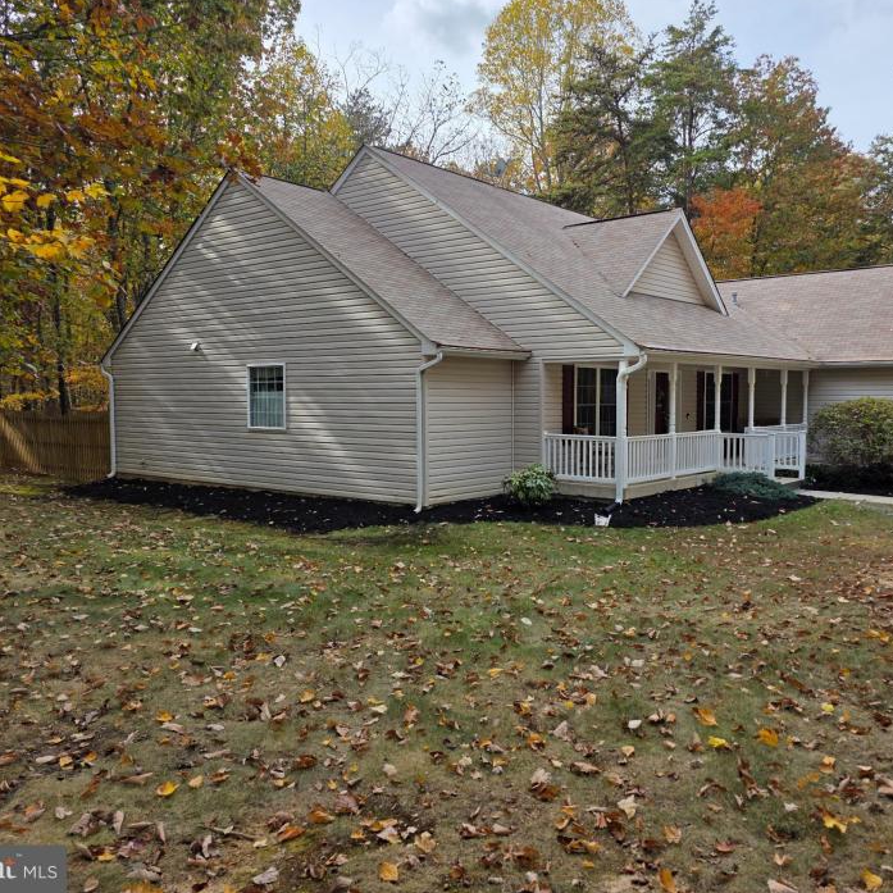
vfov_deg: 57.3
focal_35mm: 28
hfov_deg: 56.9
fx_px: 817
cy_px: 433
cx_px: 532
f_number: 1.7
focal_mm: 6.3
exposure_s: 1/2671
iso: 80
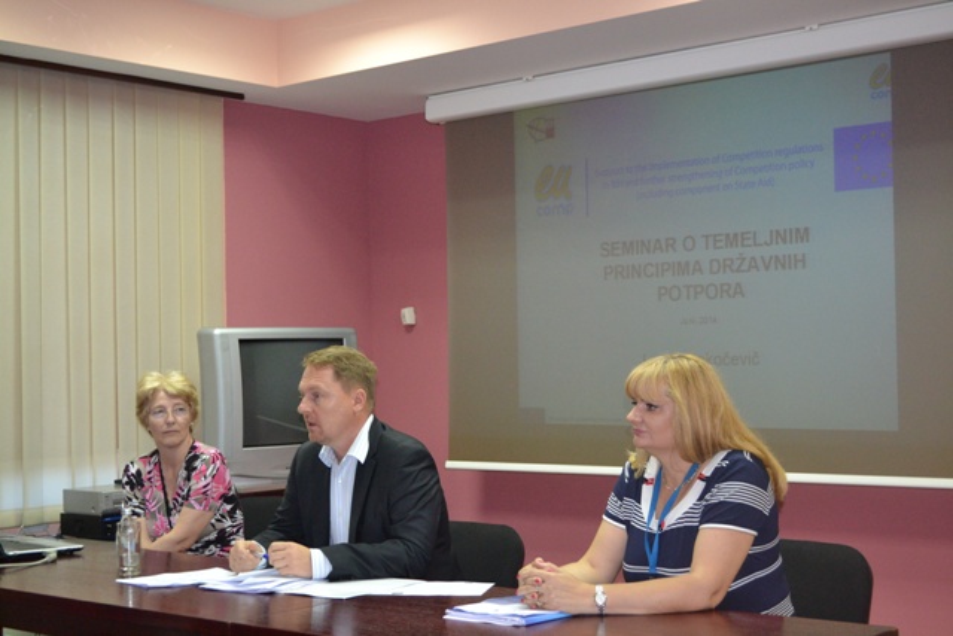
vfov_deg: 25.8
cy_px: 318
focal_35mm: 52
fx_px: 1390
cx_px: 476
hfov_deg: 37.8
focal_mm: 35
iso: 2000
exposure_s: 1/60
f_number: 5
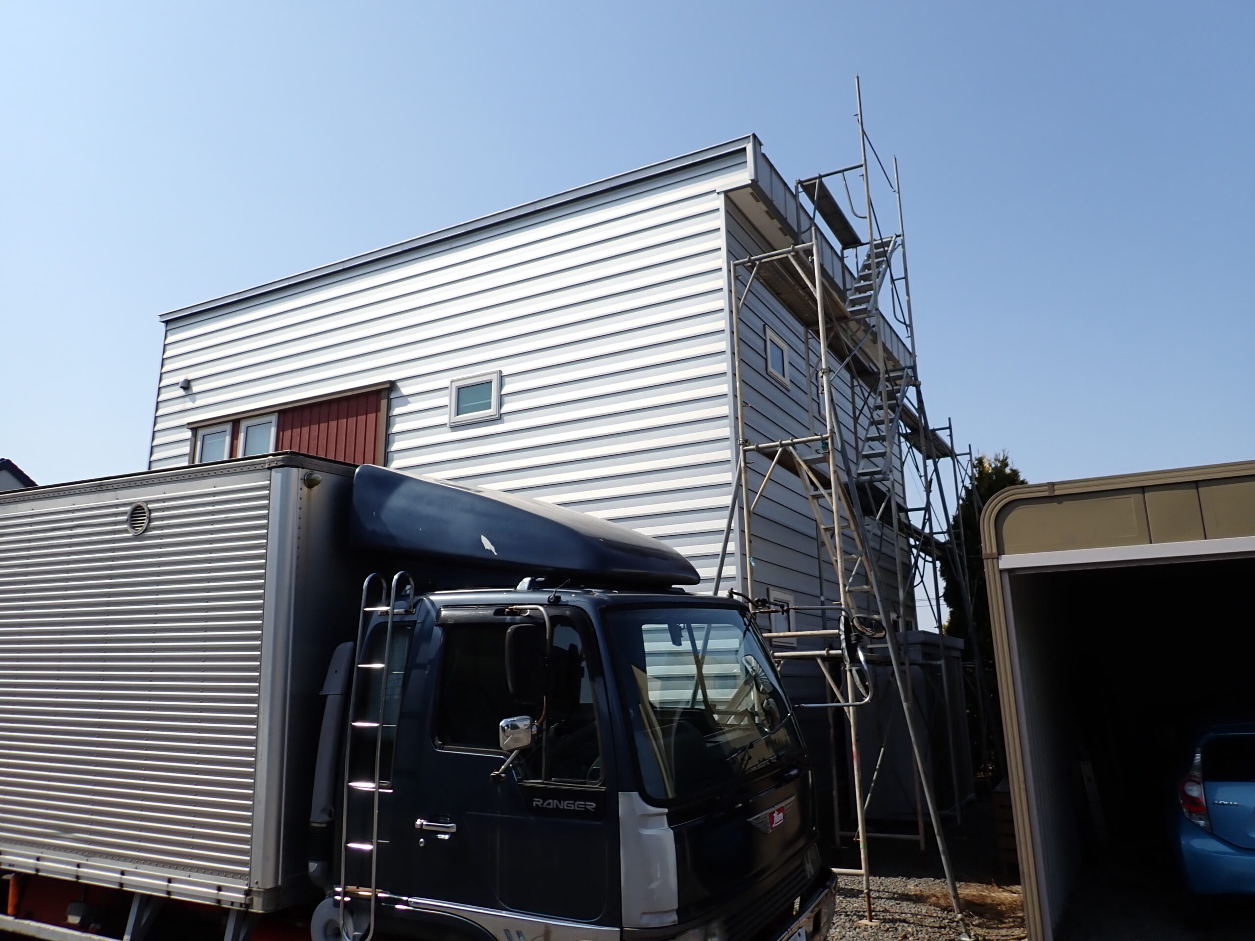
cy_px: 470
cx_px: 628
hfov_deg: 69.4
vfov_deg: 54.9
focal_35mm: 25
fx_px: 906
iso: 100
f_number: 8
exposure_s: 1/250
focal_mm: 4.5
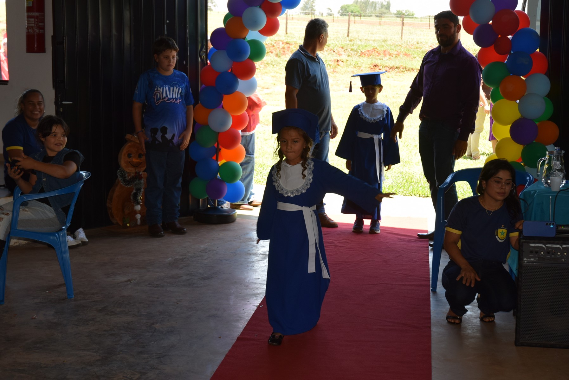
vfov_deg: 20.7
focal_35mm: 66
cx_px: 284
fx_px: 1044
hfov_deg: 30.5
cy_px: 190
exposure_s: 1/125
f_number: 5.6
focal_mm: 44
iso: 180
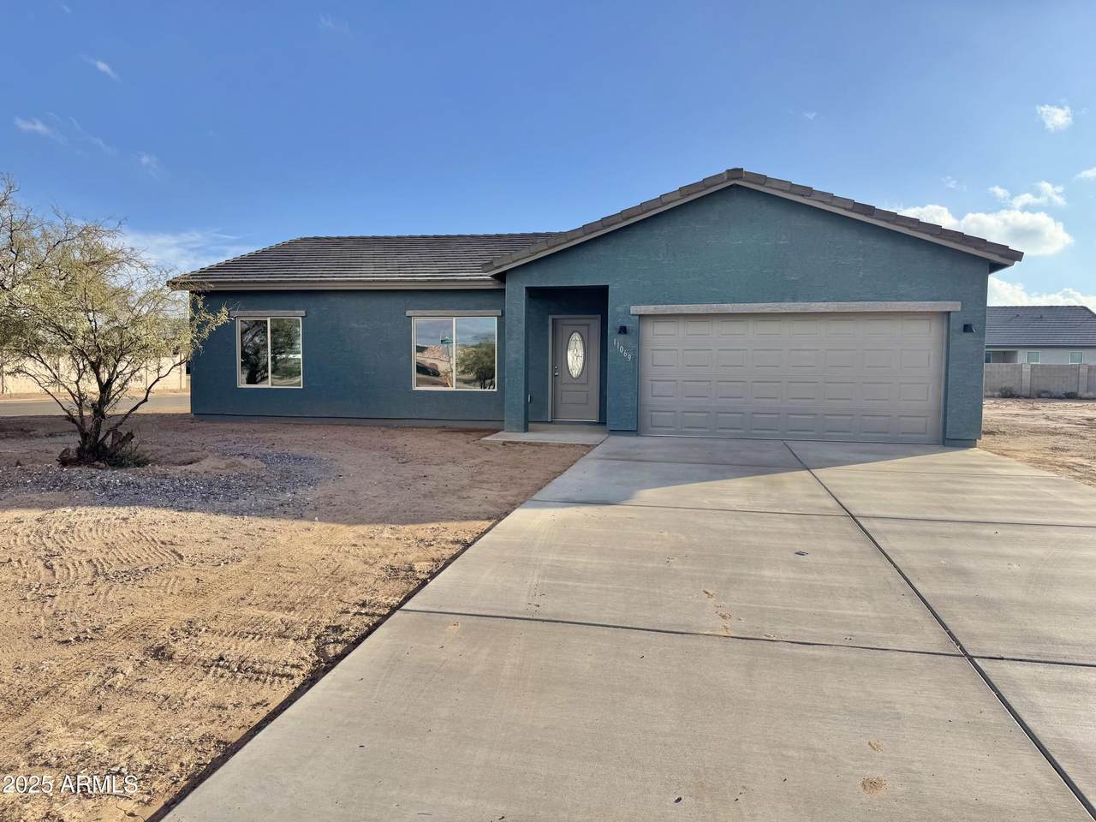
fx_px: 760
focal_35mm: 24
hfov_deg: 71.6
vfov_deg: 56.8
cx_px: 548
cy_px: 411
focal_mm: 6.76
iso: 80
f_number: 1.78
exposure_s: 1/5348
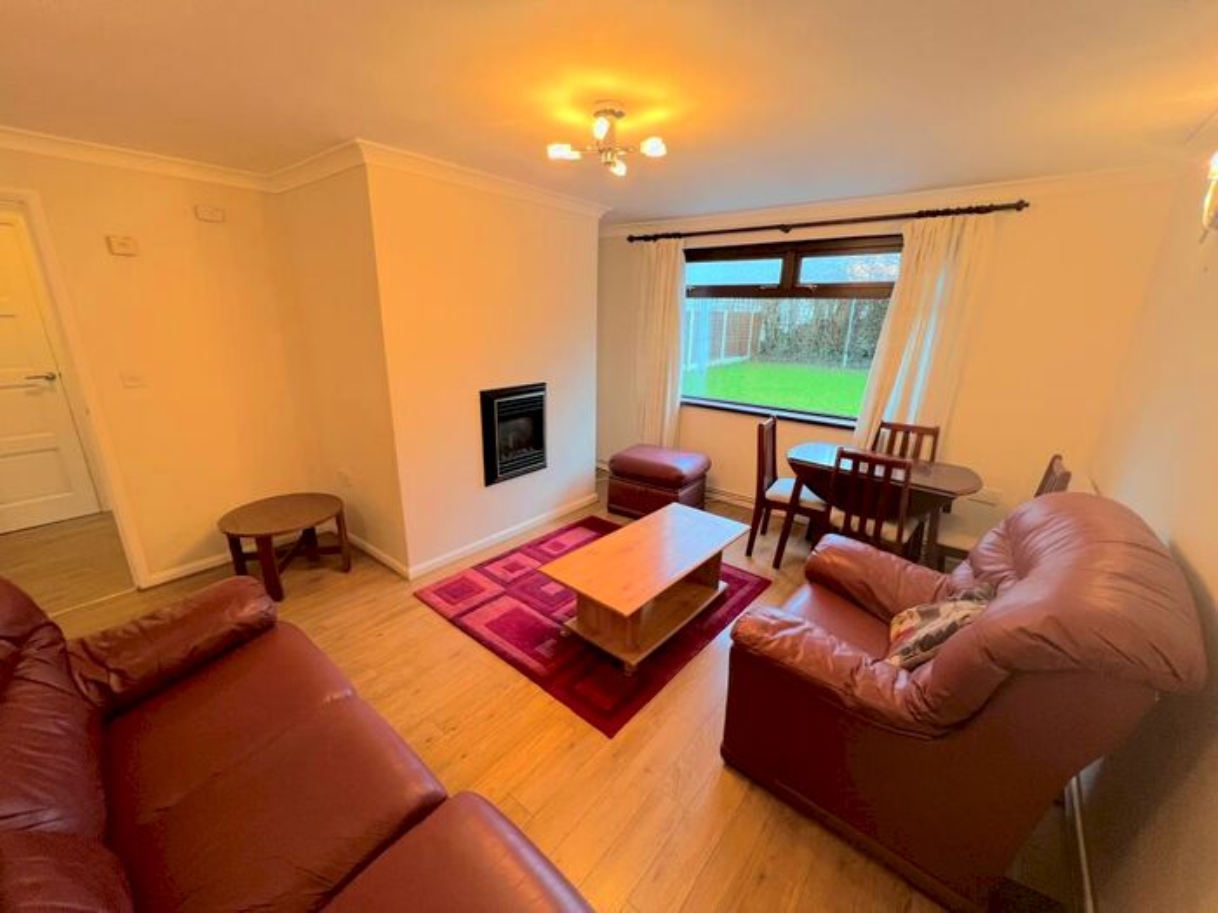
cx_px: 609
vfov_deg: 89.9
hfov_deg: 106.2
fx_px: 457
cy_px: 456
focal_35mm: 13
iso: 200
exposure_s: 1/100
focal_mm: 1.57
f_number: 1.8
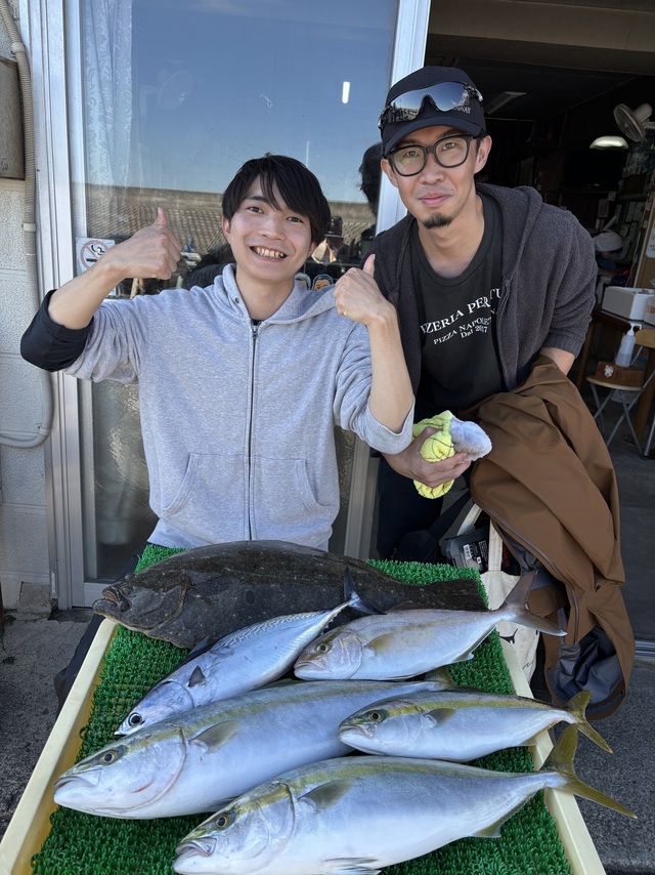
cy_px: 438
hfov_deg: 53.0
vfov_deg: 67.3
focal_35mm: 26
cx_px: 328
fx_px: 656
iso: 50
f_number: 1.6
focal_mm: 5.96
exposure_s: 1/604
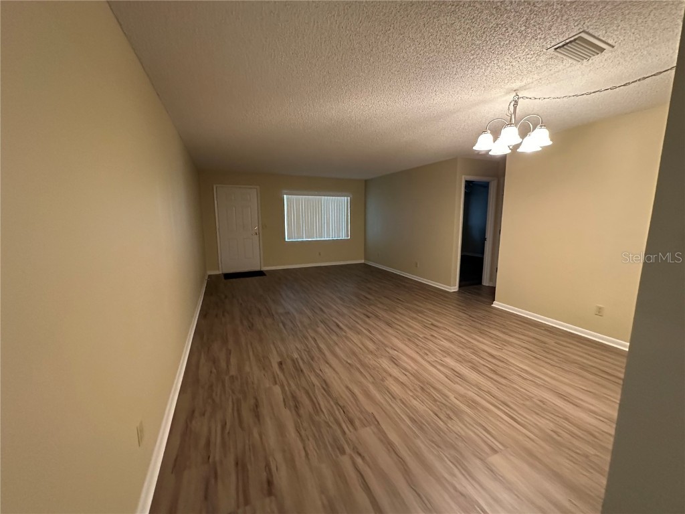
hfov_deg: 102.1
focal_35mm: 14
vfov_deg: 85.7
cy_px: 257
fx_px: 277
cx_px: 342
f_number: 2.2
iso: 800
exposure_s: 1/60
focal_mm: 2.22
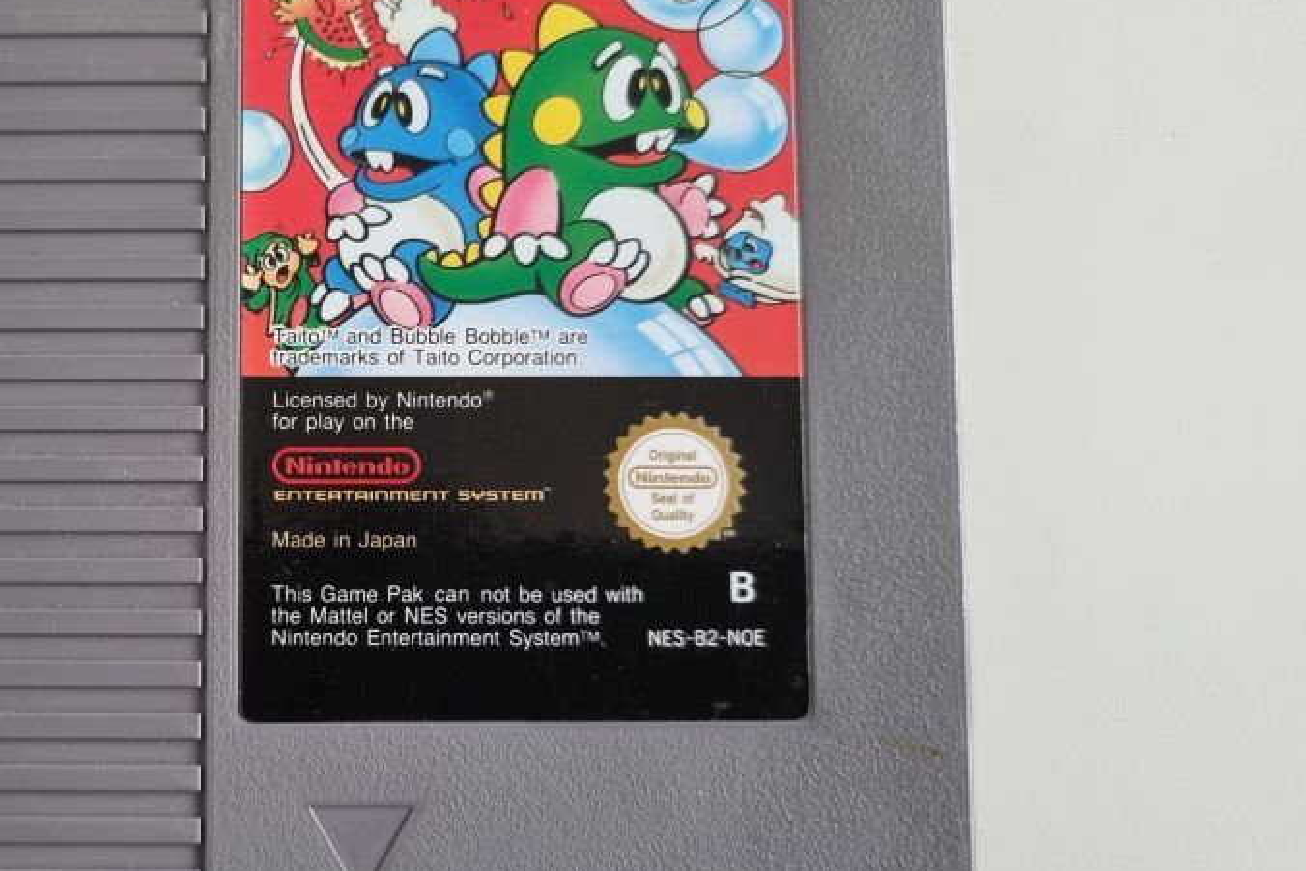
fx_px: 1451
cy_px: 510
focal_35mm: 40
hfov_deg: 47.1
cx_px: 363
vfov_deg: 33.3
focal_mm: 5.4
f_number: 1.8
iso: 640
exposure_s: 1/33
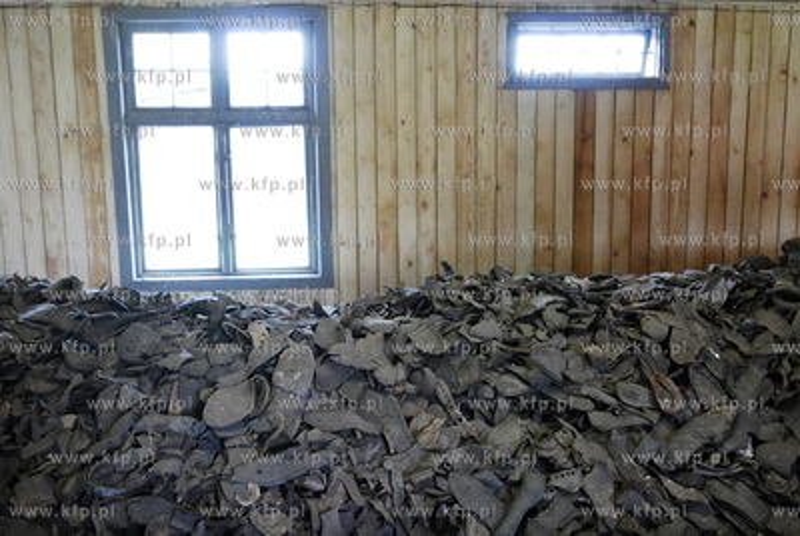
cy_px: 268
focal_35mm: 36
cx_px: 400
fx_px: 801
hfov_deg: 53.1
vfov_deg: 37.0
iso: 800
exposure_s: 1/13
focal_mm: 24
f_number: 5
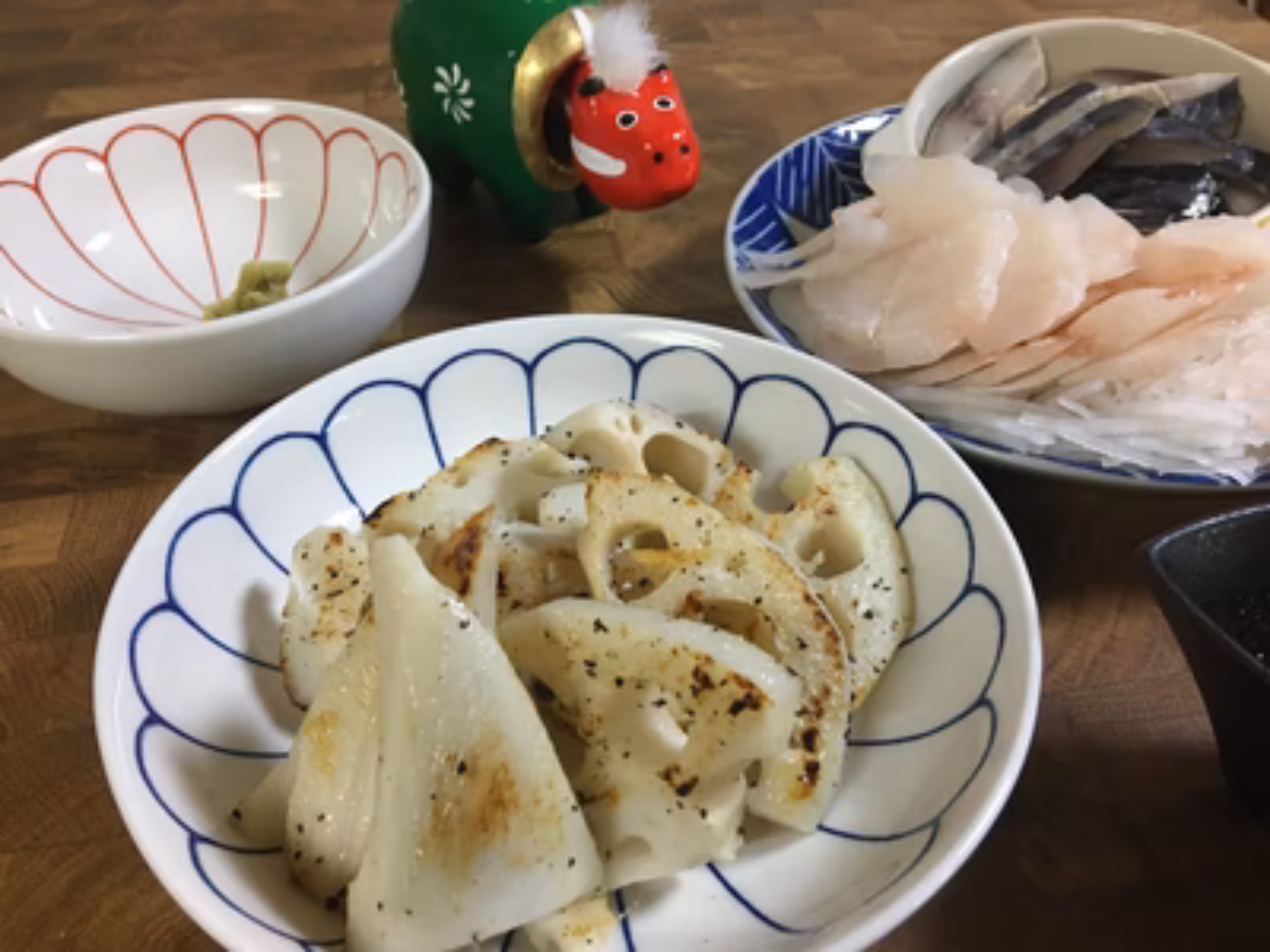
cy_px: 476
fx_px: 1064
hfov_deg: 61.7
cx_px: 635
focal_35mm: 29
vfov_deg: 48.2
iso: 160
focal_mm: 4.15
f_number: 2.2
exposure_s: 1/33
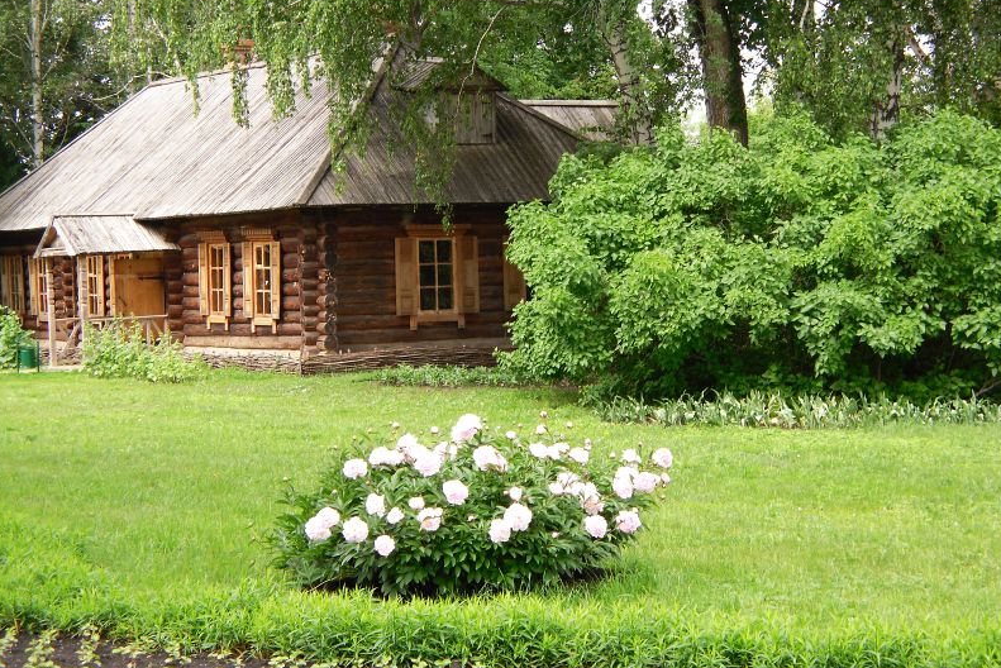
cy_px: 320
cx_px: 497
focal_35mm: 82
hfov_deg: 24.8
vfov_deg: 16.7
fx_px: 2281
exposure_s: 1/112
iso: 80
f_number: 4.4
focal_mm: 13.92
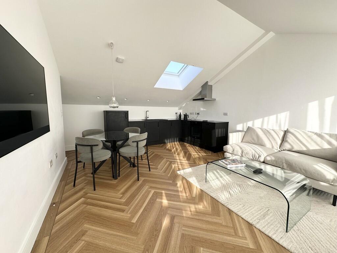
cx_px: 168
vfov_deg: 85.7
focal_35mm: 14
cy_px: 126
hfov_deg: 102.1
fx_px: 136
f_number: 2.2
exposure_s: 1/171
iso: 40
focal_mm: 2.22
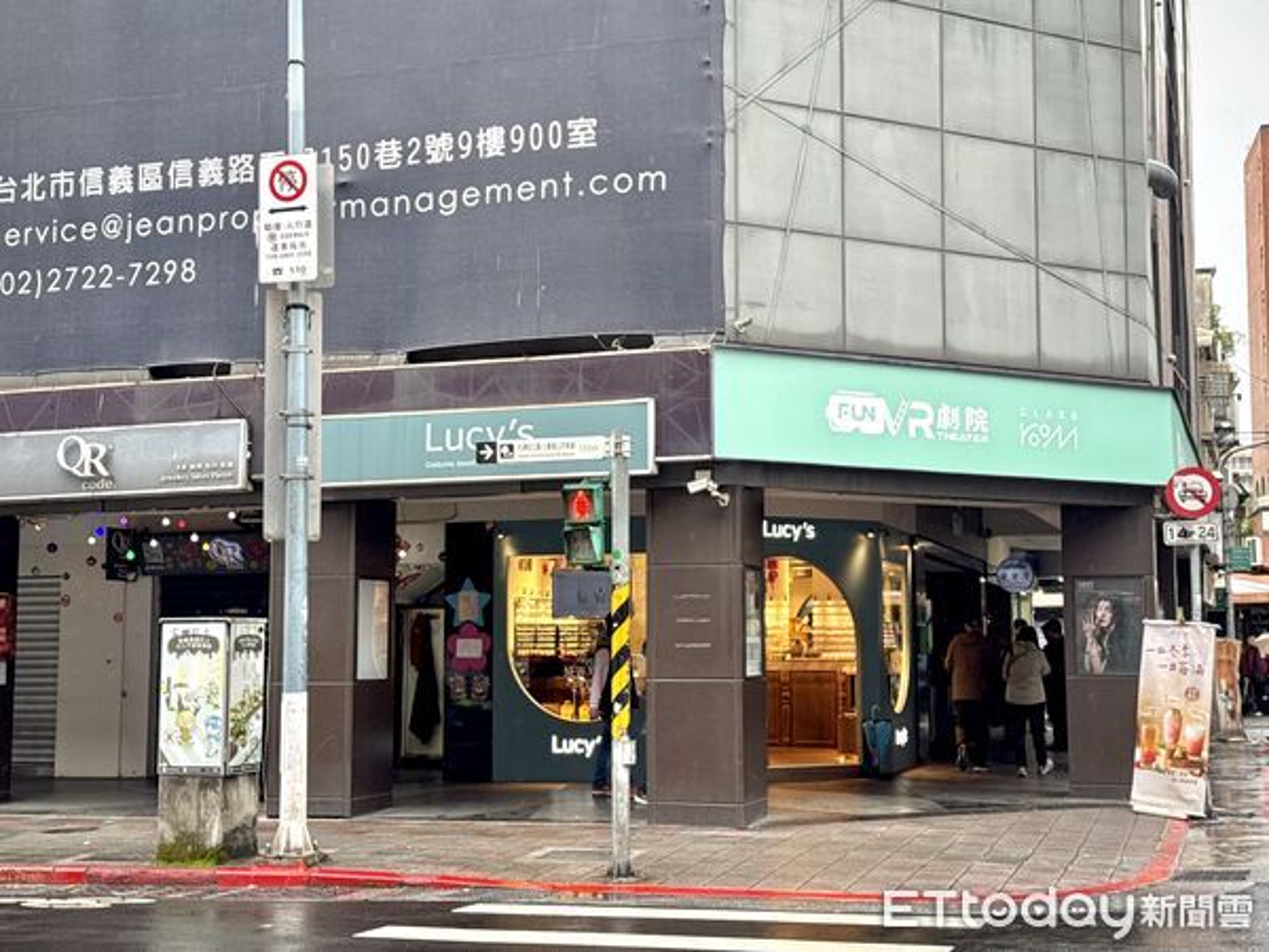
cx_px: 634
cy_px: 476
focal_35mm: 48
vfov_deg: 30.3
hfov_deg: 39.7
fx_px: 1760
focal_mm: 6.76
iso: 64
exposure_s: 1/283
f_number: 1.78
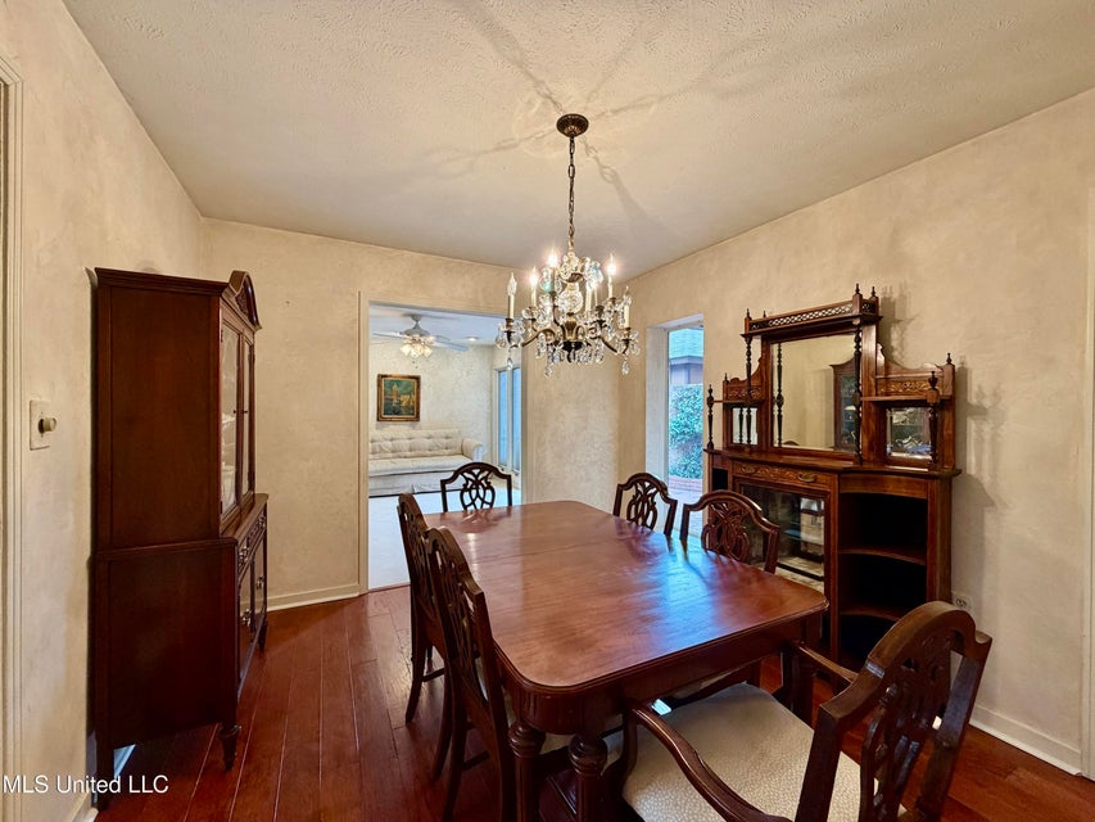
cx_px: 548
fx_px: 443
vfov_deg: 85.7
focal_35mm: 14
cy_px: 411
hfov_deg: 102.1
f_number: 2.2
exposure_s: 1/60
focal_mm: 2.22
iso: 250
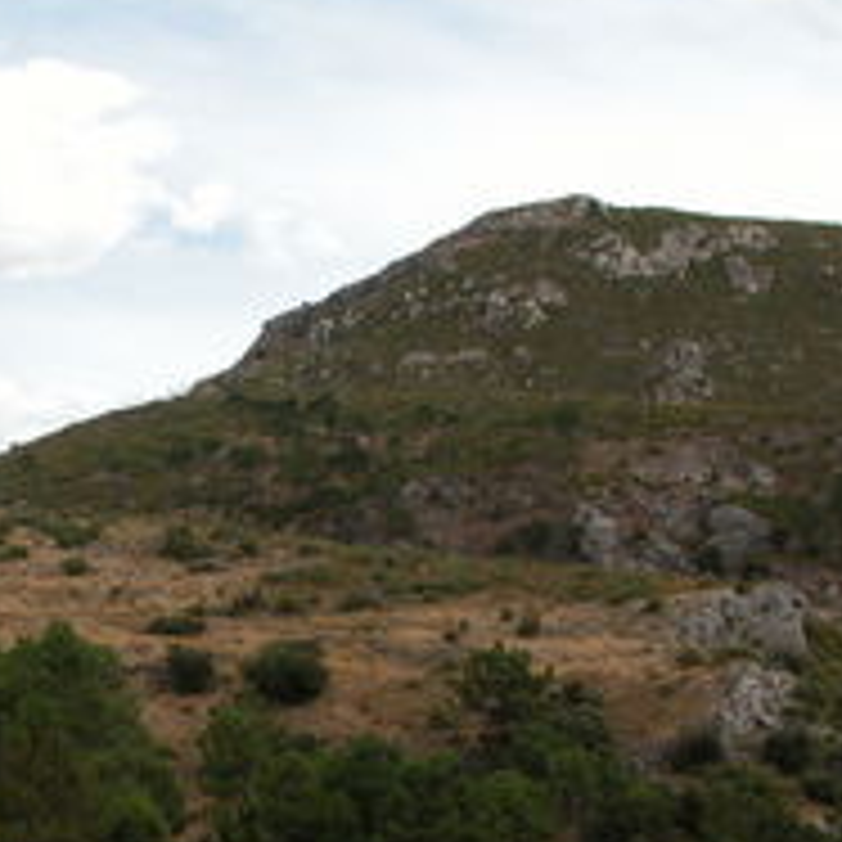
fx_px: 1816
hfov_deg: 25.5
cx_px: 135
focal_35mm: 66
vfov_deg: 26.0
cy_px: 536
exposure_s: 1/266
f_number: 6.3
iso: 100
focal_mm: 9
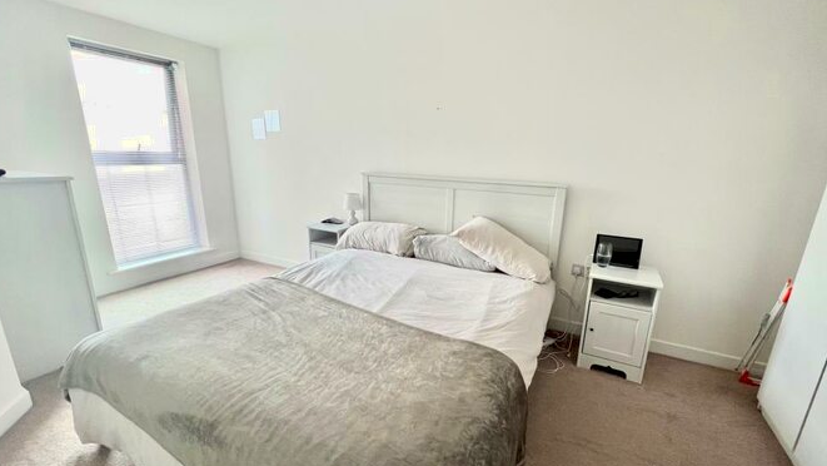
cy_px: 249
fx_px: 329
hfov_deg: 103.0
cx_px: 424
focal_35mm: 15
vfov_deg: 70.5
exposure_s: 1/99
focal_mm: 1.57
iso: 250
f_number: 1.8
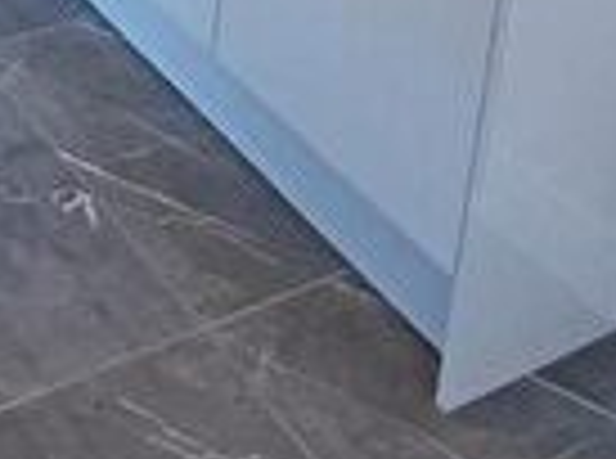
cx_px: -99
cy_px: -596
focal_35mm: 82
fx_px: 1455
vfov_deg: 13.7
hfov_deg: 22.3
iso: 160
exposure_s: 1/33
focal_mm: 1.64
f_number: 2.2
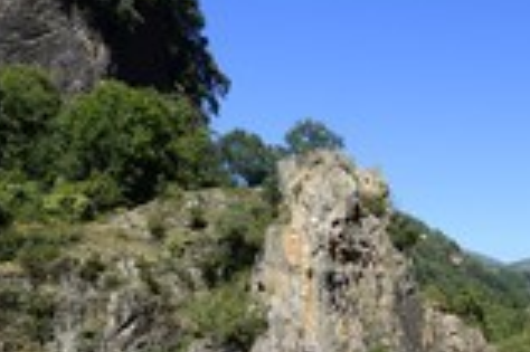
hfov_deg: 43.0
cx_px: 507
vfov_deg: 31.8
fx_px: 588
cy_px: 315
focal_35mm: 40
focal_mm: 15
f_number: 8
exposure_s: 1/500
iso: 200
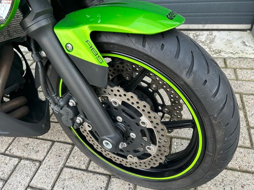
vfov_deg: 53.1
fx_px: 191
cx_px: 127
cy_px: 95
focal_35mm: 26
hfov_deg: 67.3
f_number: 1.5
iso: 160
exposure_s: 1/60
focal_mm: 5.7
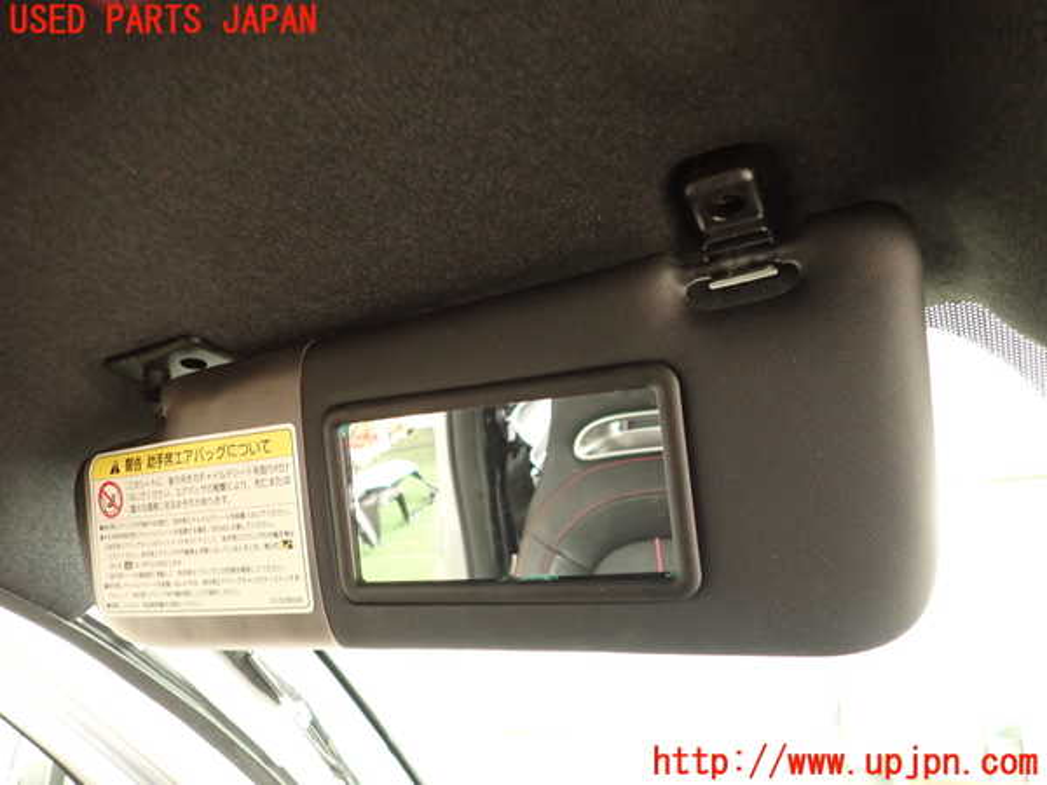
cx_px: 524
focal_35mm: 25
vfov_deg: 54.9
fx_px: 756
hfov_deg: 69.4
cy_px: 392
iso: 500
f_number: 2
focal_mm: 4.5
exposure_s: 1/30
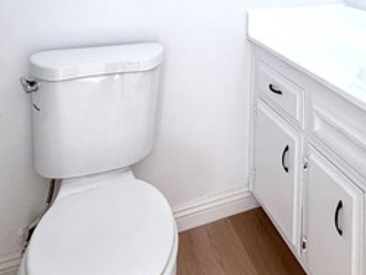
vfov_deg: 32.4
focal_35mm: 36
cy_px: -59
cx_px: 256
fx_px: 381
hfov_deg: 50.0
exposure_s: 1/120
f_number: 2.2
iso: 64
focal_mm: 2.22
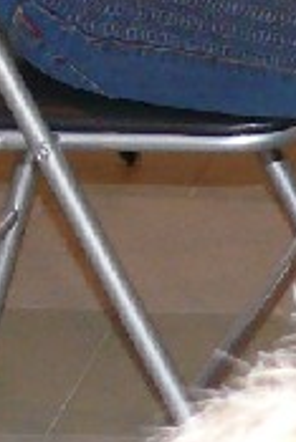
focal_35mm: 364
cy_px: -626
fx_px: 4480
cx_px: 691
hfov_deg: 3.7
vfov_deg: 5.5
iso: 200
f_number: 3.2
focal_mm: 9.4
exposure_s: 1/30
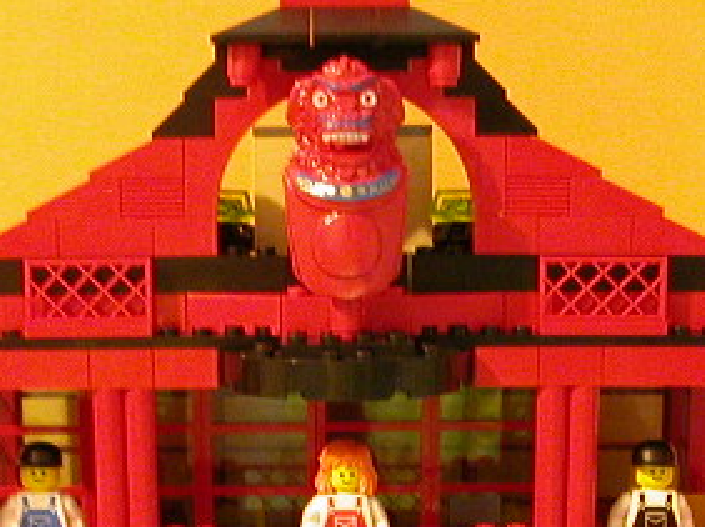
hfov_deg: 23.3
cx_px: 338
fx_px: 1709
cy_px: 574
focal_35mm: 84
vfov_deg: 17.0
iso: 400
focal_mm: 5.6
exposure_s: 1/2.3
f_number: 2.7
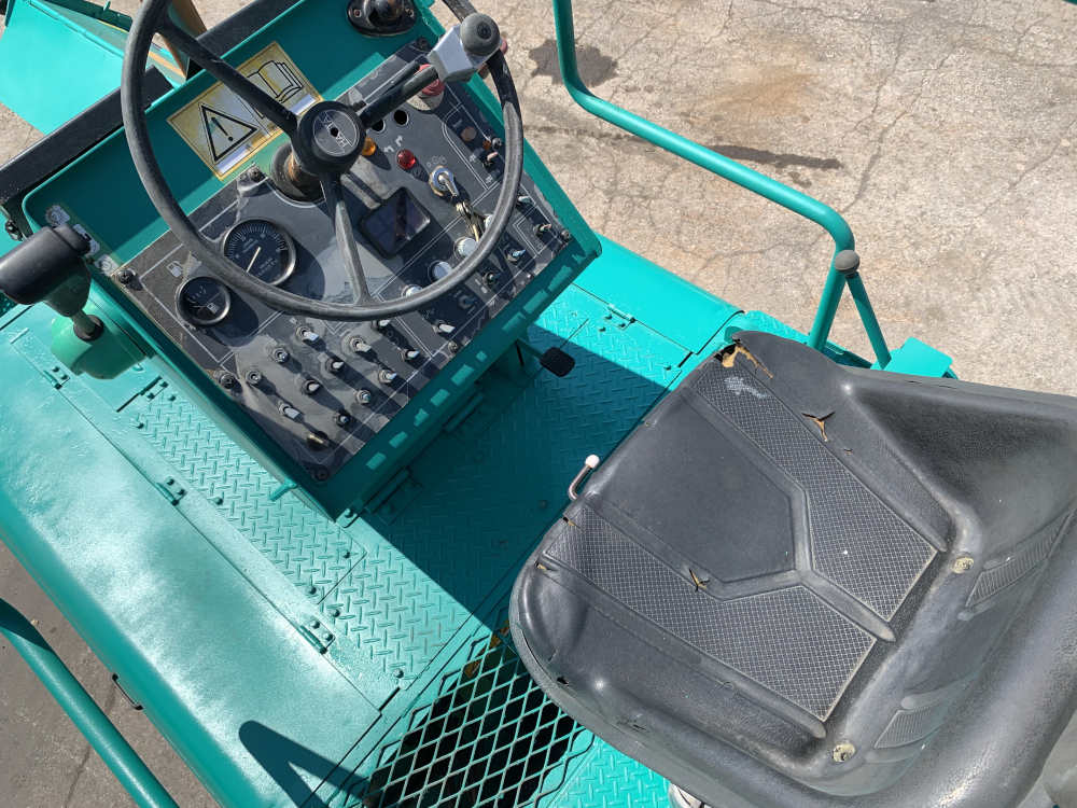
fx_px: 809
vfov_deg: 53.1
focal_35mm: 26
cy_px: 404
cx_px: 538
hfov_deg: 67.3
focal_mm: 4.25
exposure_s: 1/1916
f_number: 1.8
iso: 25
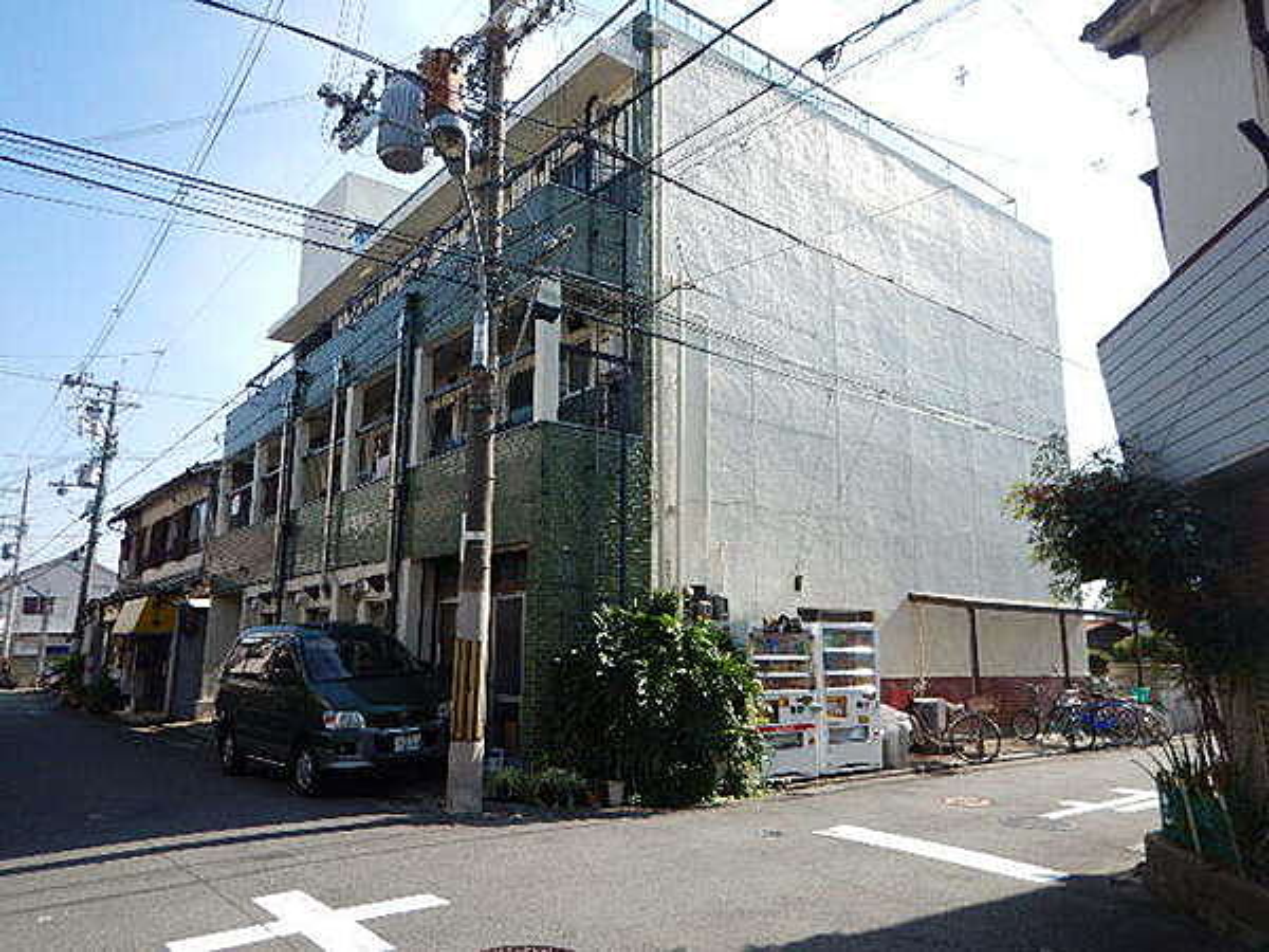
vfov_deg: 56.8
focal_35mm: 24
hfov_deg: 71.6
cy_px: 476
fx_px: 880
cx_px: 634
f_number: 2.8
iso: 125
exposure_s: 1/1250
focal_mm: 4.3
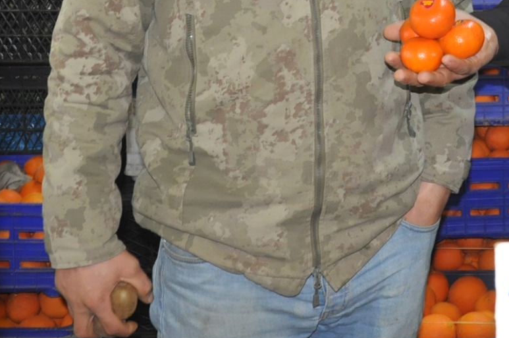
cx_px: 462
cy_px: -114
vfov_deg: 14.8
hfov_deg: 22.7
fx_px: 1234
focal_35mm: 87
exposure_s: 1/60
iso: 800
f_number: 3.8
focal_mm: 21
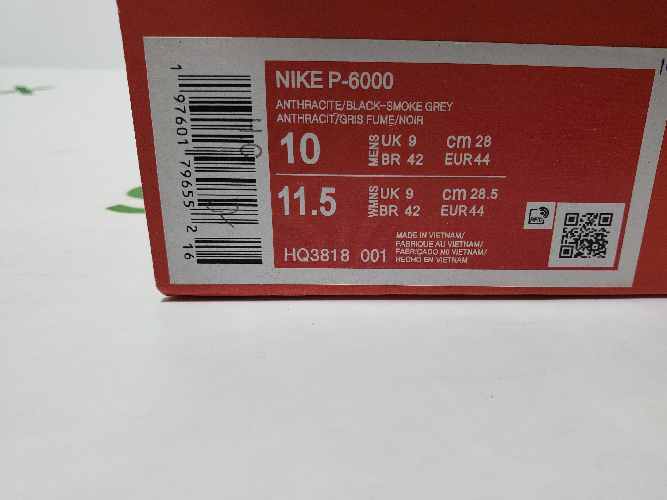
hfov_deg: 61.5
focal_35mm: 29
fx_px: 559
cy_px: 262
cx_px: 369
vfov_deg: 48.2
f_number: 2.4
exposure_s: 1/225
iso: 50
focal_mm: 4.3
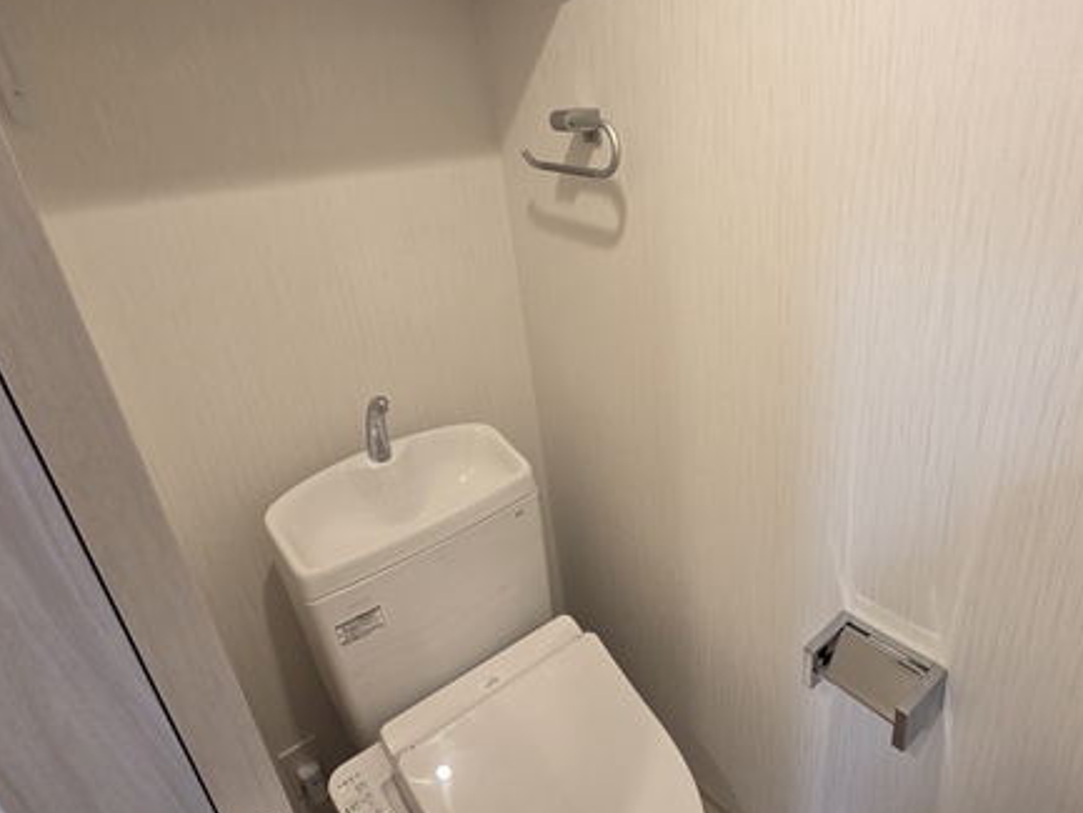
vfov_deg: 63.5
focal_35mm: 21
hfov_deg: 77.3
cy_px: 401
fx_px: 657
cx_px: 690
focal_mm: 2.2
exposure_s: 1/120
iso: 200
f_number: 2.2
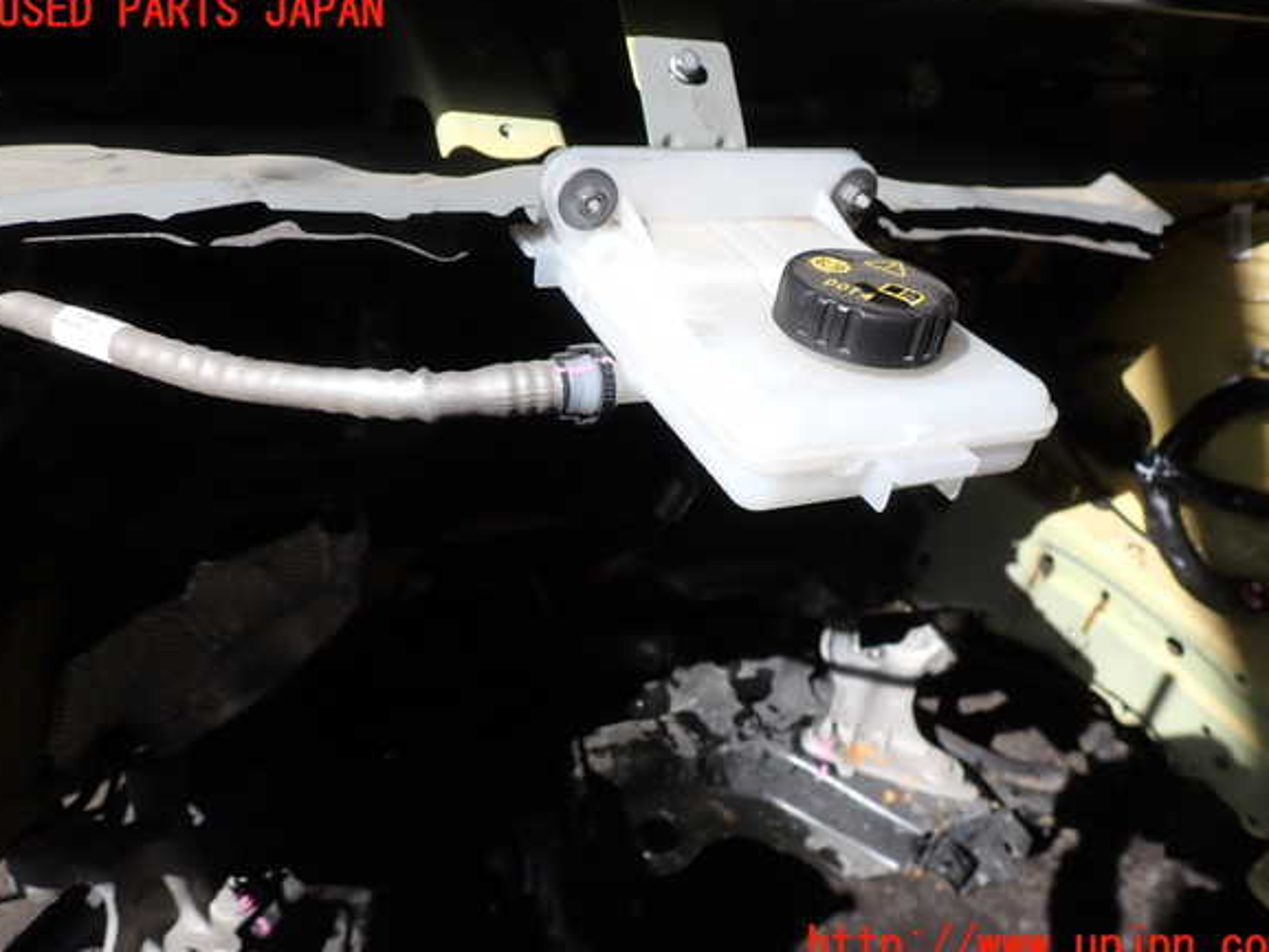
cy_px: 479
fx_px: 953
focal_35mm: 26
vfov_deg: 53.1
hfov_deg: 67.3
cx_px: 644
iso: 100
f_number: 8
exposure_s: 1/125
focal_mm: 4.5
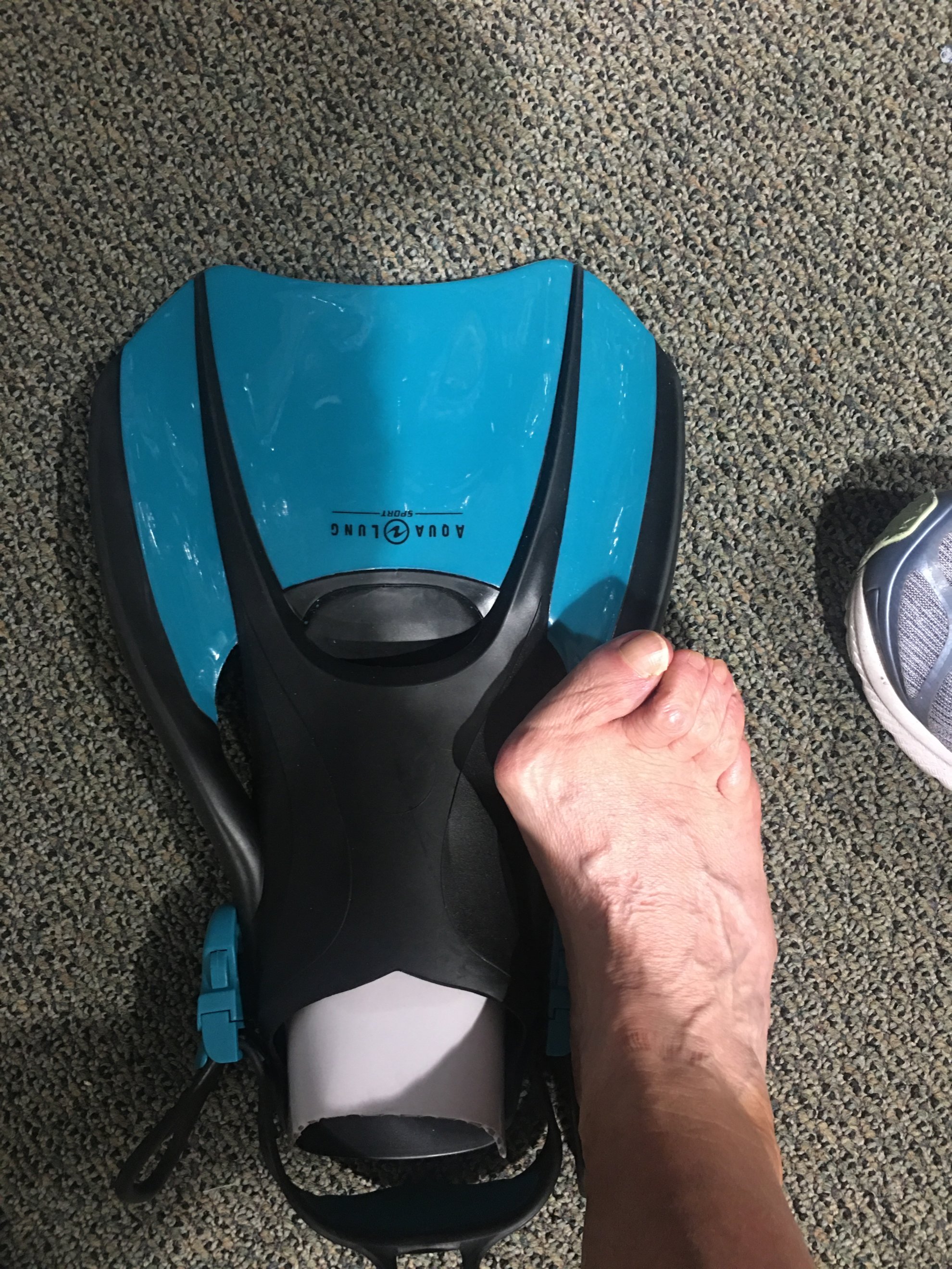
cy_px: 634
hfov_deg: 48.2
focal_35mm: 29
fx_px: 1063
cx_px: 476
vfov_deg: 61.7
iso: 100
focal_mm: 4.15
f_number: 2.2
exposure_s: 1/15
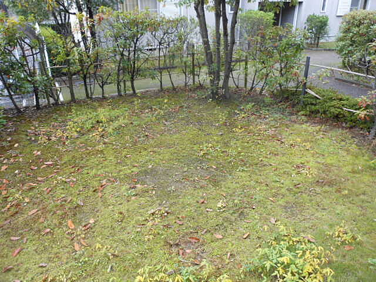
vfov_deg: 49.7
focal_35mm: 28
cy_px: 141
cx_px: 188
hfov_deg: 63.4
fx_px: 304
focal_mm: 5
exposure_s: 1/30
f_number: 3.7
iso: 100
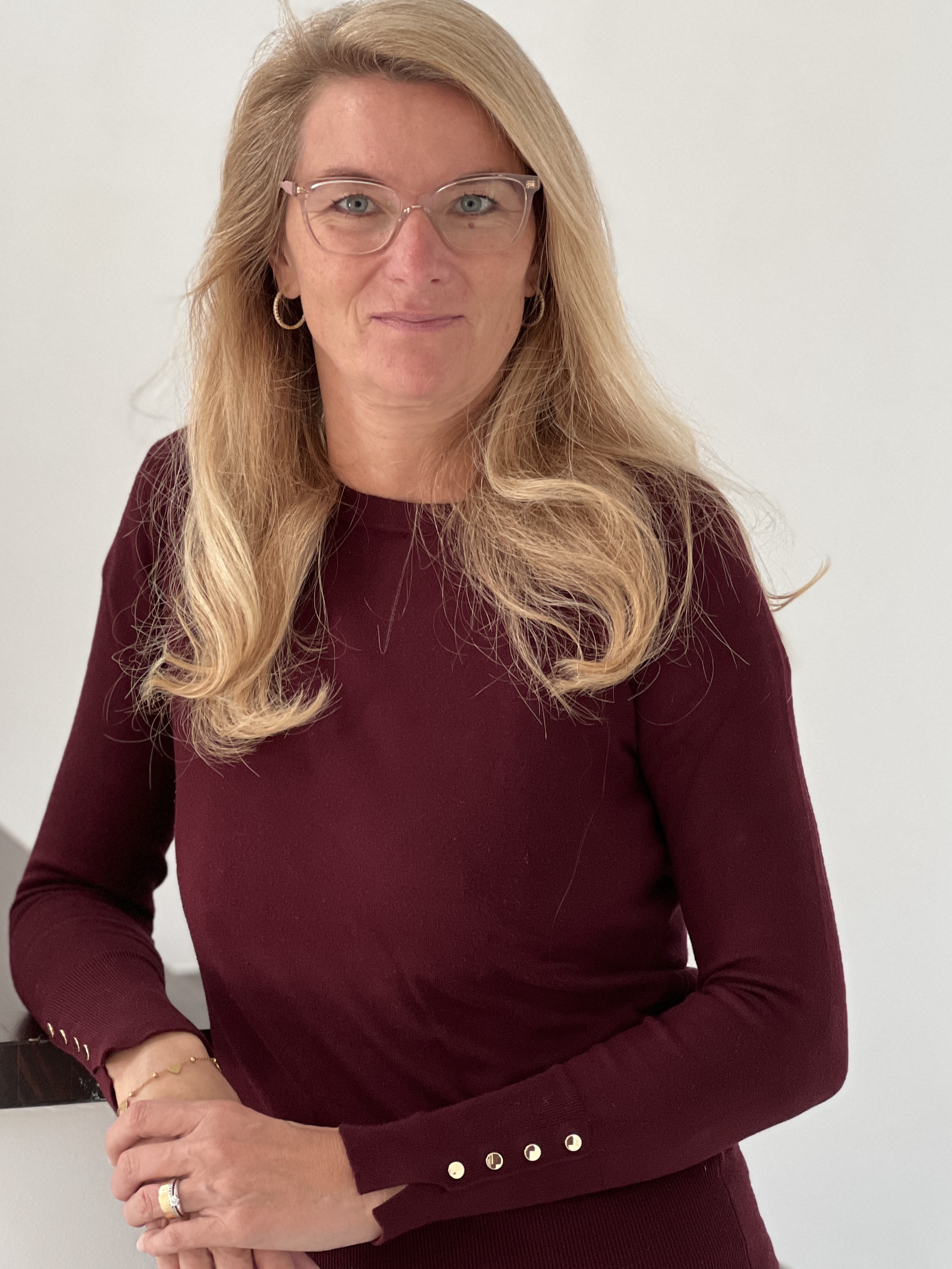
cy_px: 678
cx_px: 416
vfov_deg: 19.1
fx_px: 3776
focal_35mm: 103
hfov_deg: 14.4
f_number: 2.8
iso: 250
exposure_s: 1/67
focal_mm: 9
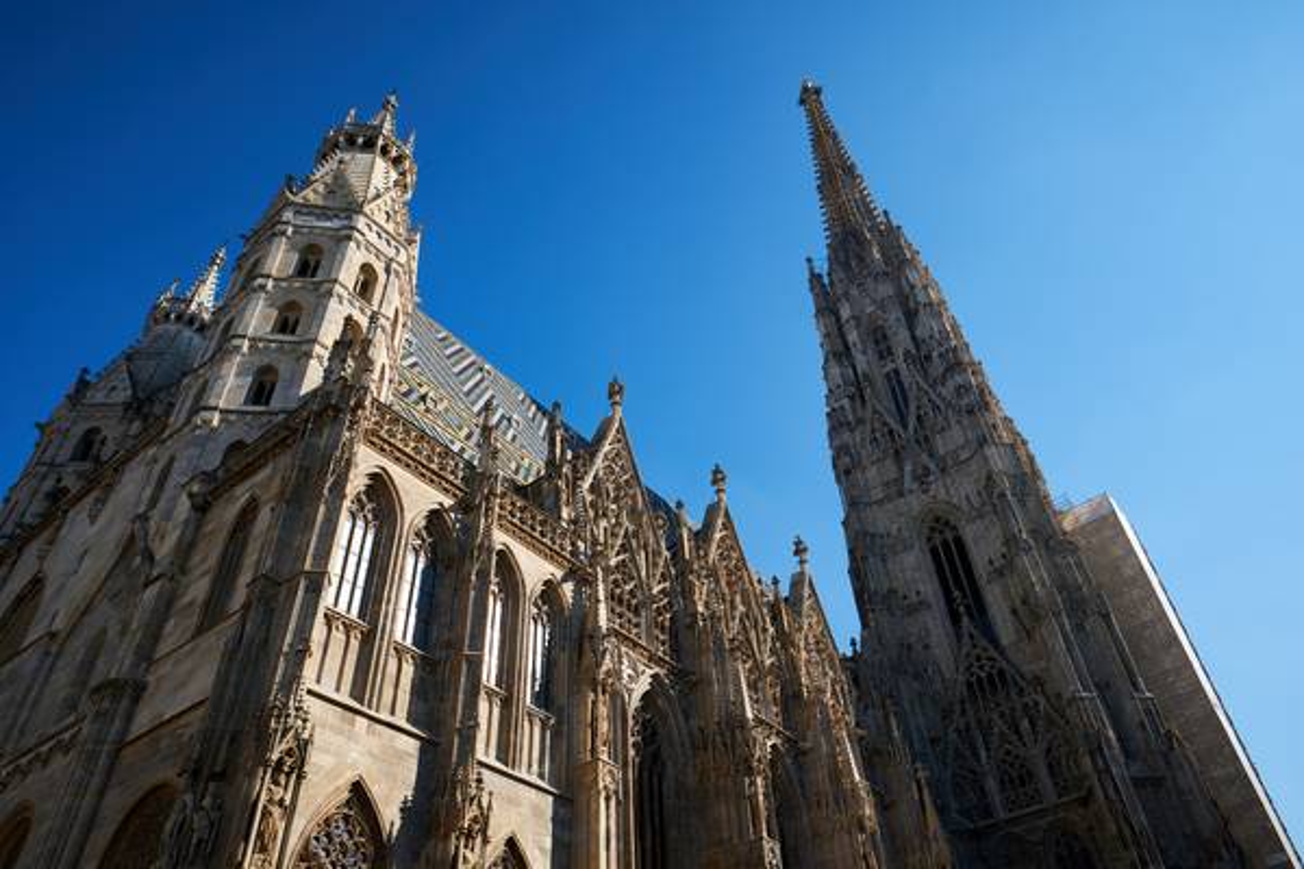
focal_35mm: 24
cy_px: 434
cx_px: 652
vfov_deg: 53.1
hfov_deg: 73.7
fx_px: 869
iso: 200
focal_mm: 16
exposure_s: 1/500
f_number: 7.1
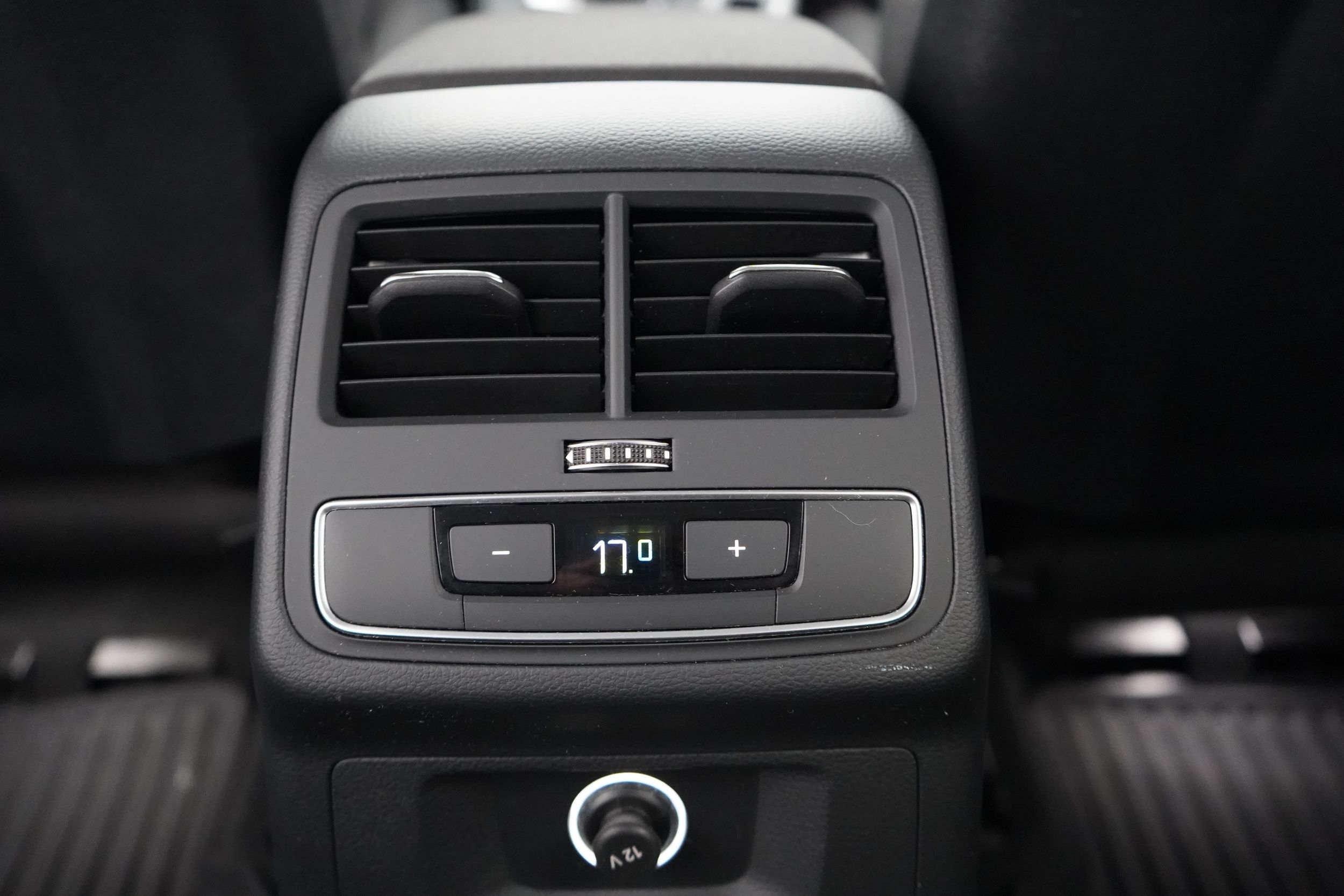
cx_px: 672
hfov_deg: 60.3
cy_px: 448
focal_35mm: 31
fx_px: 1157
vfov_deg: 42.3
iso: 12800
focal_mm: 31
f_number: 3.5
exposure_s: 1/25
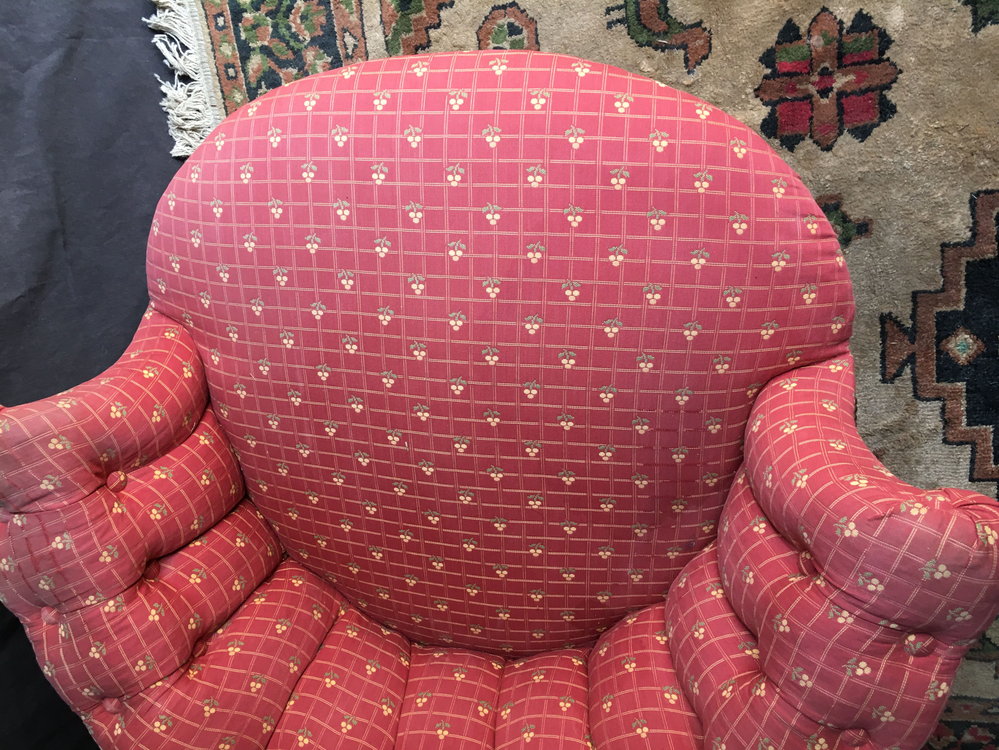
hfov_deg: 61.7
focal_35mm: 29
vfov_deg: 48.2
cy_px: 375
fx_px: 837
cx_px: 500
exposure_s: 1/17
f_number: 2.2
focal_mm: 4.15
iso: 40
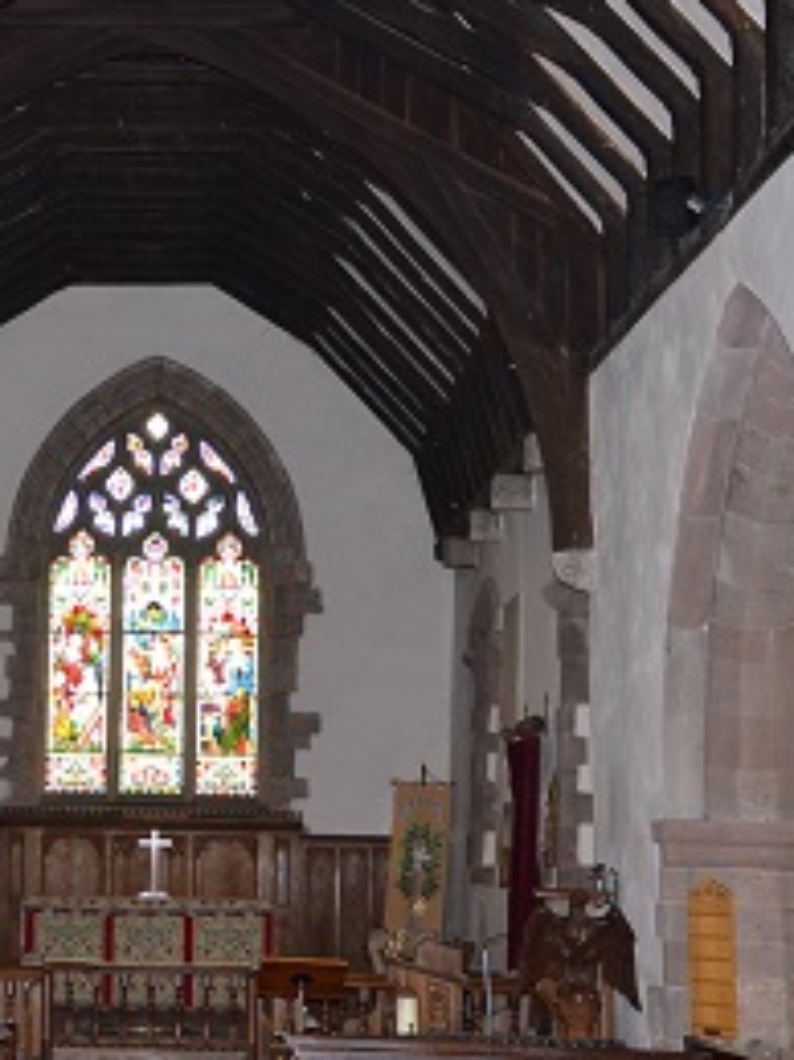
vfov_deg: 25.1
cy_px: 532
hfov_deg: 18.6
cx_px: 82
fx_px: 2380
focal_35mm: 78
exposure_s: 1/60
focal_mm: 35
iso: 3200
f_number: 4.2
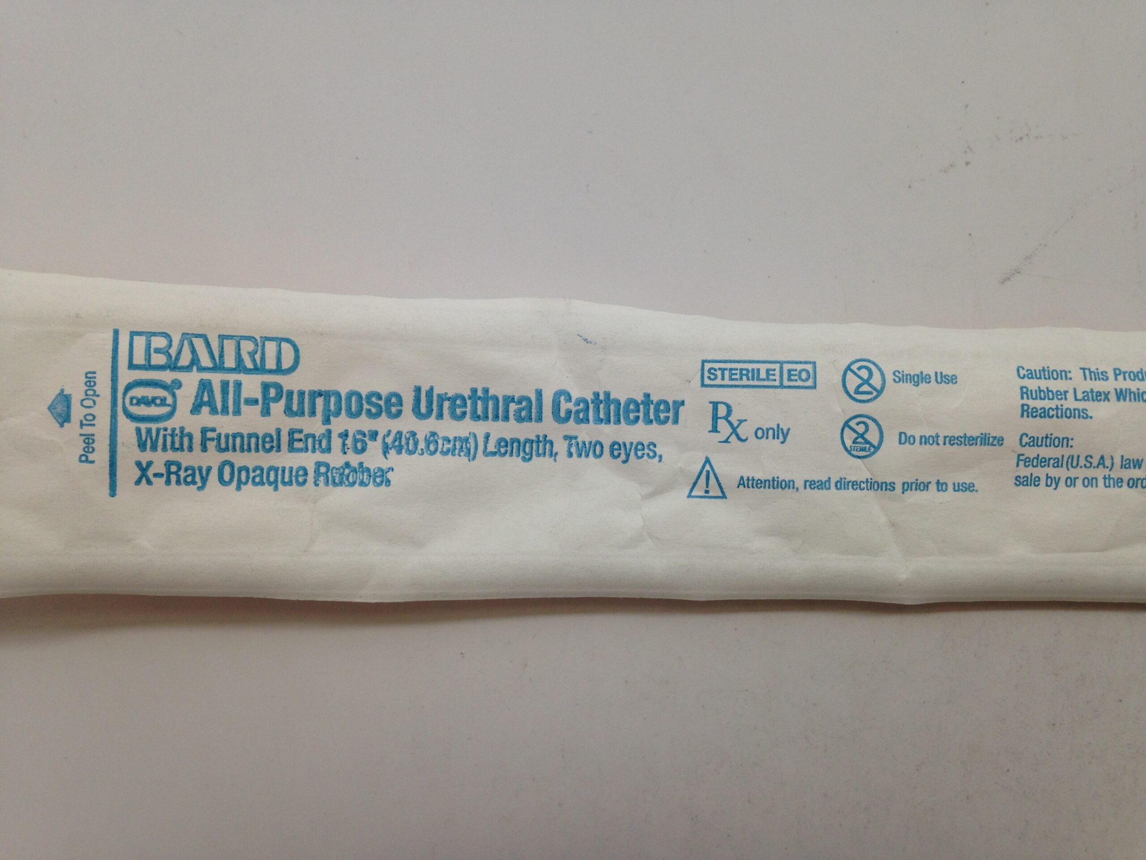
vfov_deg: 42.9
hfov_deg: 55.4
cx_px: 573
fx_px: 1093
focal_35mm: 33
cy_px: 430
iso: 50
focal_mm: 4.12
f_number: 2.4
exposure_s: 1/60
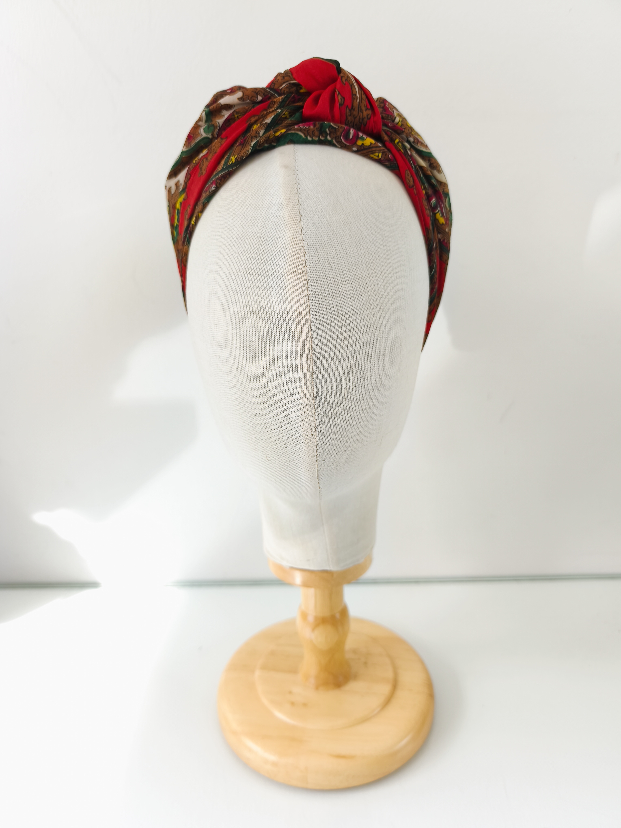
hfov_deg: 58.9
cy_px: 414
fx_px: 550
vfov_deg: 73.9
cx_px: 310
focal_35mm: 23
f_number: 1.65
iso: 50
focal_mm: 6.14
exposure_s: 1/30
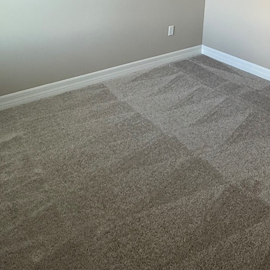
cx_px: 151
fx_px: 309
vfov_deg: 42.4
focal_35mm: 35
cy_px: 16
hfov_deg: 47.1
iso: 200
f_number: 2.2
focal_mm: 2.22
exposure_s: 1/60
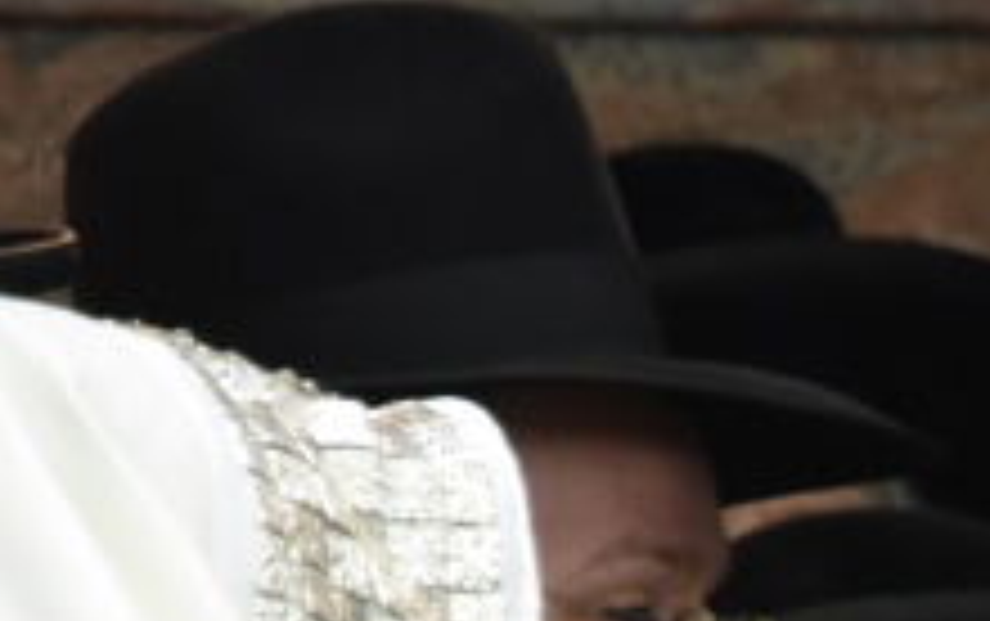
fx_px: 31978
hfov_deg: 1.8
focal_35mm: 1184
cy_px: 1244
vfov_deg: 1.1
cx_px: 1292
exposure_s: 1/125
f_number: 5.6
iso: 5000
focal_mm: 250
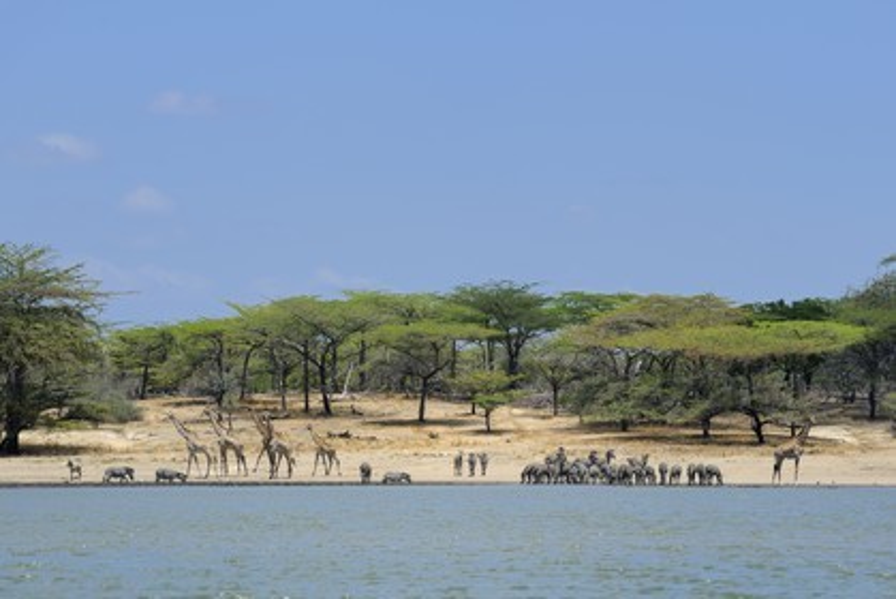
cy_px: 300
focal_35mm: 200
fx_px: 4981
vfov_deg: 6.9
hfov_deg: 10.3
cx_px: 448
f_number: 9
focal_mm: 200
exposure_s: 1/400
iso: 200
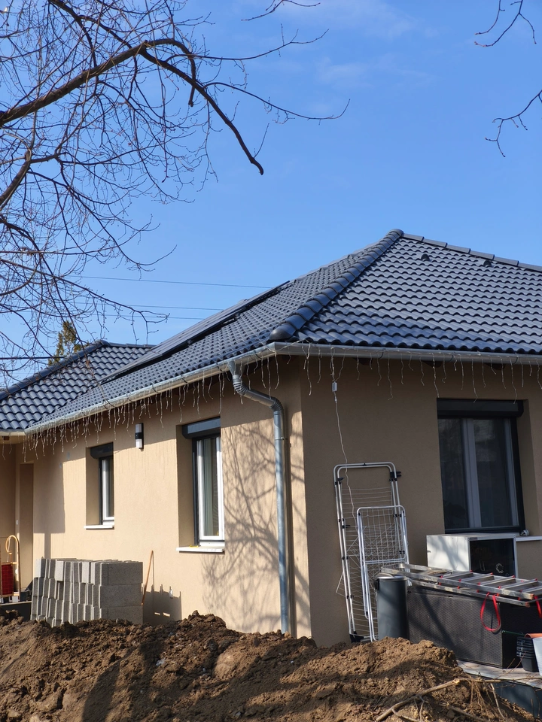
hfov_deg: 29.1
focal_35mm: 50
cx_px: 271
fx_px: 1044
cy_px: 361
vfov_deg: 38.2
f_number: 1.9
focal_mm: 7.1
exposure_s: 1/462
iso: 50
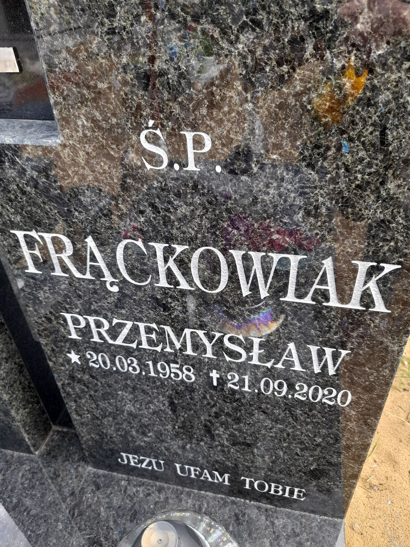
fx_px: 395
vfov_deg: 69.4
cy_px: 274
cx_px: 205
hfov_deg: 54.9
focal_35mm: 25
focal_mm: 4.6
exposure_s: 1/50
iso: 25
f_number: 2
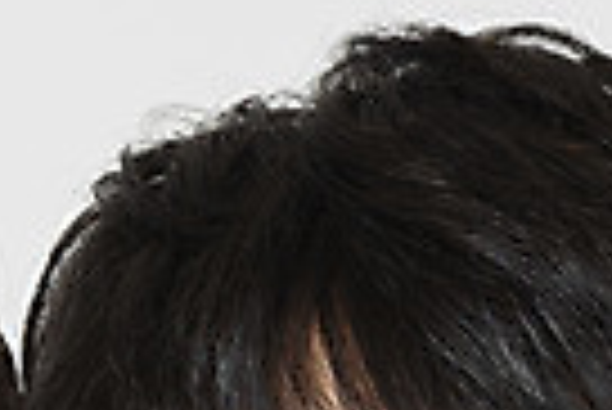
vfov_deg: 1.6
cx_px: 7
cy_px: 829
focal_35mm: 879
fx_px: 14959
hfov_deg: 2.3
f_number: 16
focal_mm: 200
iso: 100
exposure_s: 1/125
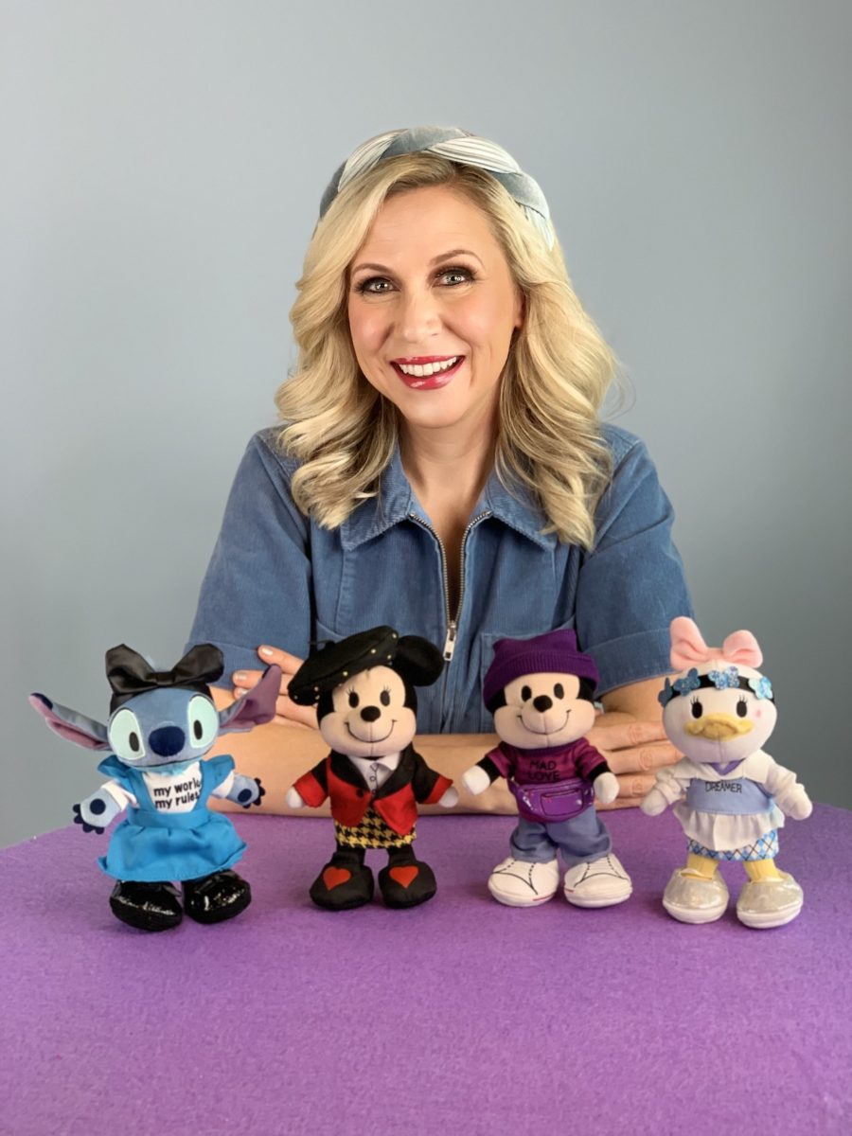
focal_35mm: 52
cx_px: 426
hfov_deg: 28.0
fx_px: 1706
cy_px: 568
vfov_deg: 36.8
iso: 100
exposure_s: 1/60
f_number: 2.4
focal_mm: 6
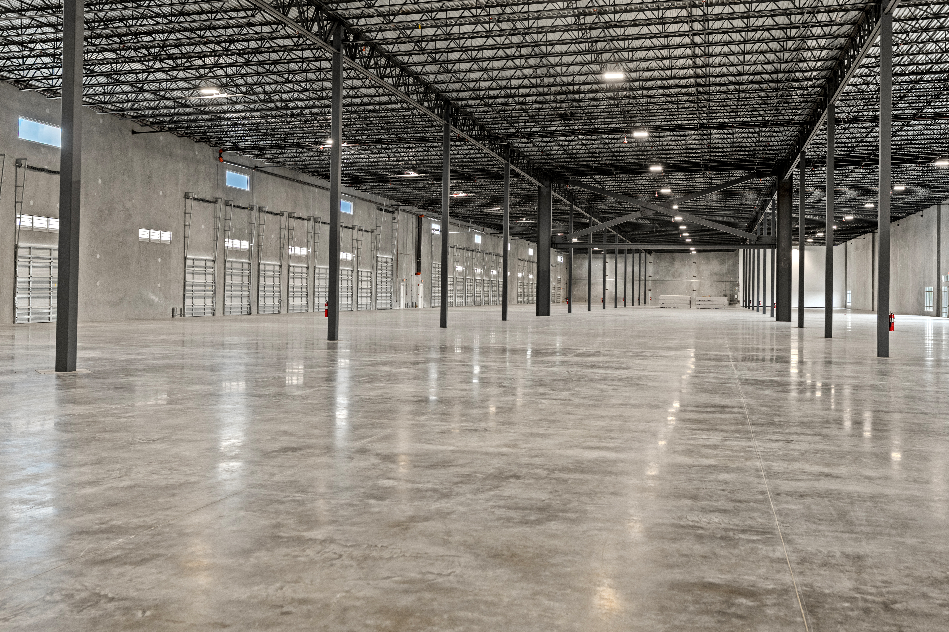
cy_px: 316
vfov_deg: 37.9
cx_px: 474
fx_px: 923
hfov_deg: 54.4
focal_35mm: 35
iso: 1000
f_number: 4.5
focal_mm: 35
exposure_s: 1/8
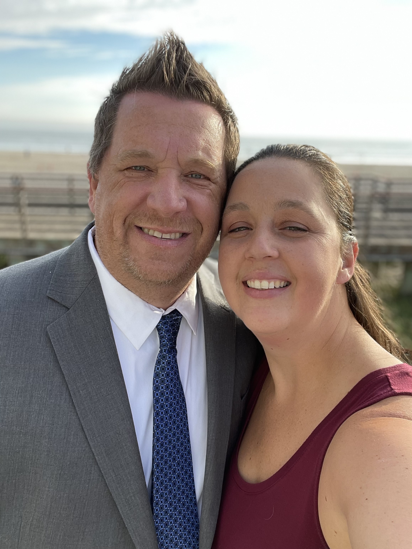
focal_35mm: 30
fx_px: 476
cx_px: 206
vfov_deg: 60.0
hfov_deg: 46.8
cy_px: 274
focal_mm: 2.71
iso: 25
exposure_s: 1/167
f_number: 2.2
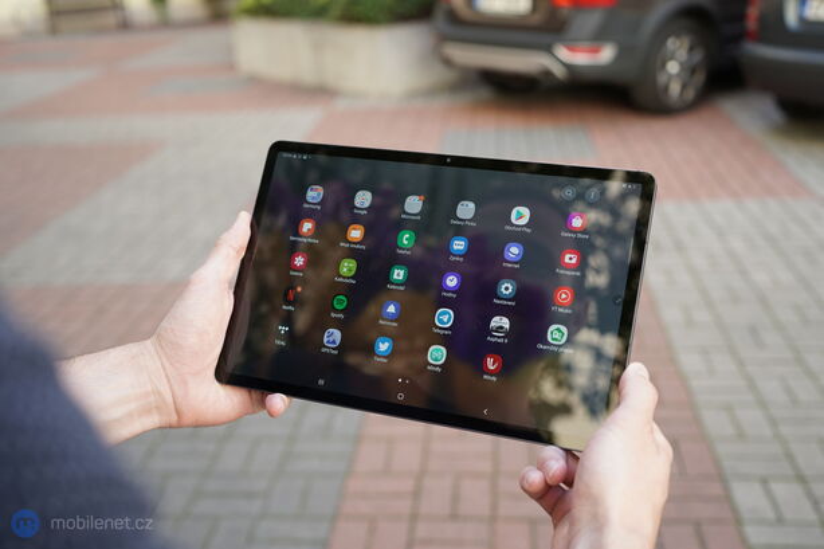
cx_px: 412
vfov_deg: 32.6
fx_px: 938
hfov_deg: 47.4
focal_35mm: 41
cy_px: 274
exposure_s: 1/160
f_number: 4
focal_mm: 41
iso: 200
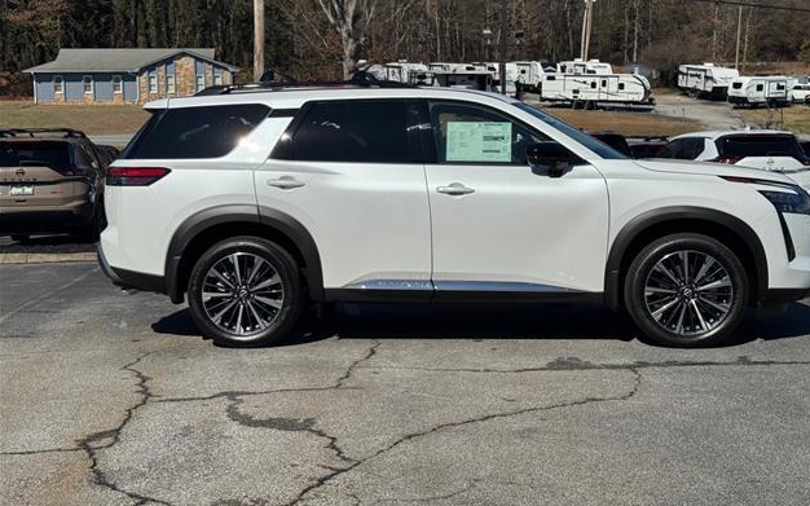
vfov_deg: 24.8
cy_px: 206
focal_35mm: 52
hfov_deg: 38.9
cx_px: 413
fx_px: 1148
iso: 64
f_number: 1.78
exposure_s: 1/12500
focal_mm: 6.76
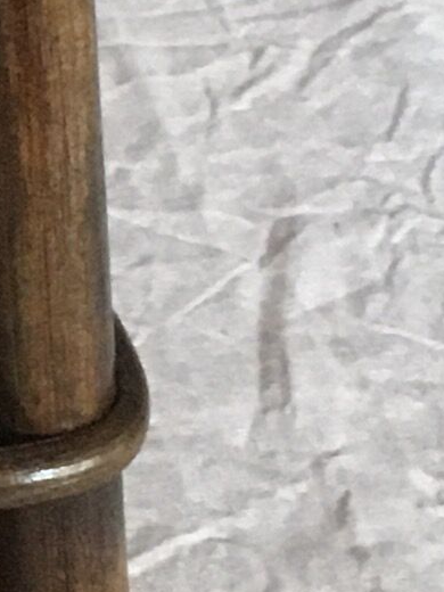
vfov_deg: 8.4
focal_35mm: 225
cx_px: -819
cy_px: -586
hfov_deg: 6.2
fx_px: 3848
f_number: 2.2
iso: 200
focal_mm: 4.15
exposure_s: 1/17
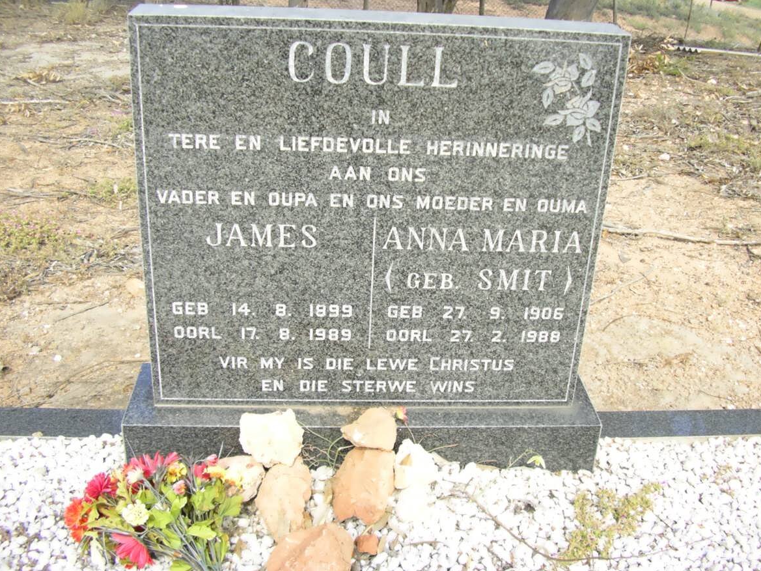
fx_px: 857
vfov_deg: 36.8
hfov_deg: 47.9
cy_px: 282
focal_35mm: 39
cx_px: 387
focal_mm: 5.8
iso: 50
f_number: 2.9
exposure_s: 1/160
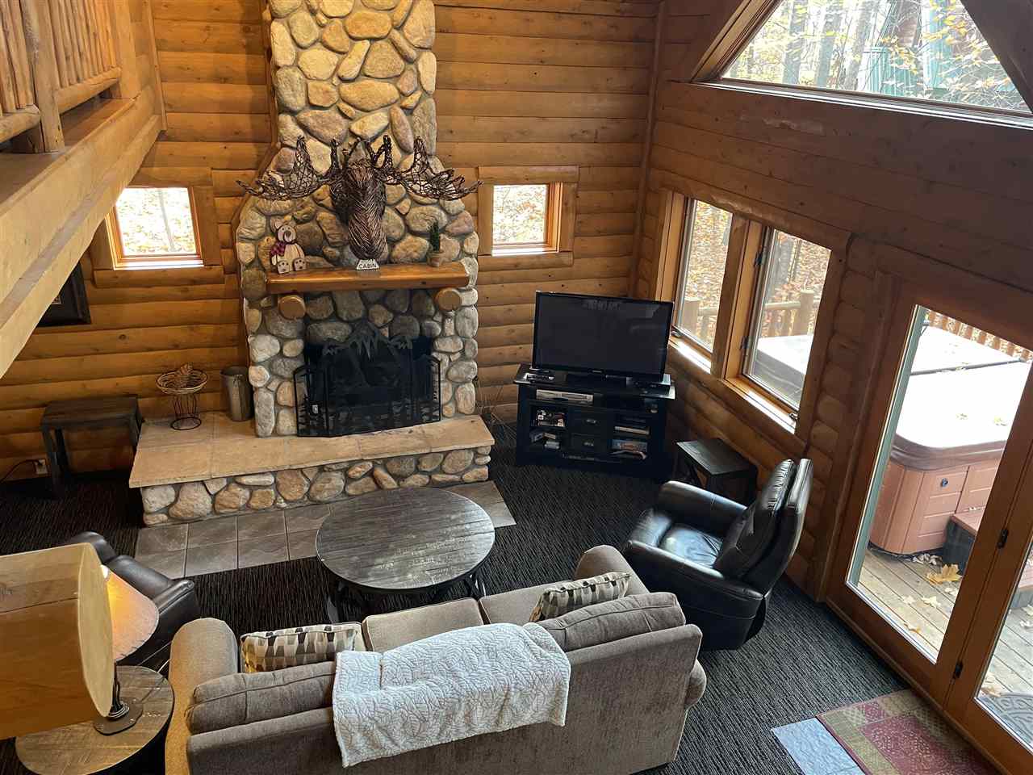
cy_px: 388
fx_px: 776
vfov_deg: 53.1
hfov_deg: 67.3
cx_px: 516
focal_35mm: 26
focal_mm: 4.2
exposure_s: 1/60
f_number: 1.6
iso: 250
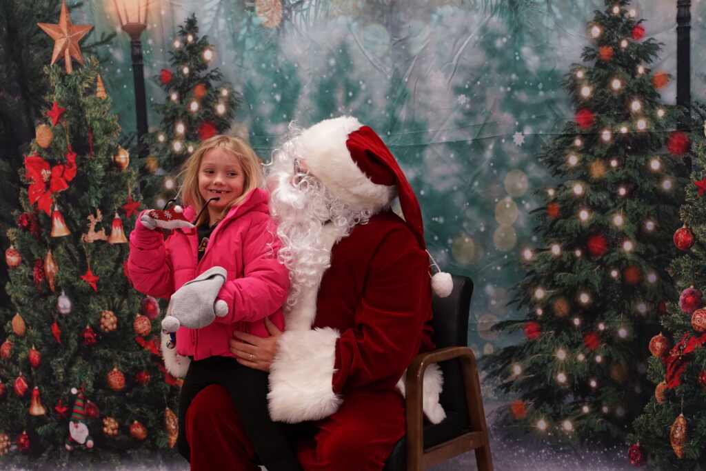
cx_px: 353
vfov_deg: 18.2
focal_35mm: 75
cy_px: 236
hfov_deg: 27.0
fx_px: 1471
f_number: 3.2
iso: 1600
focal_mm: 75
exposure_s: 1/160
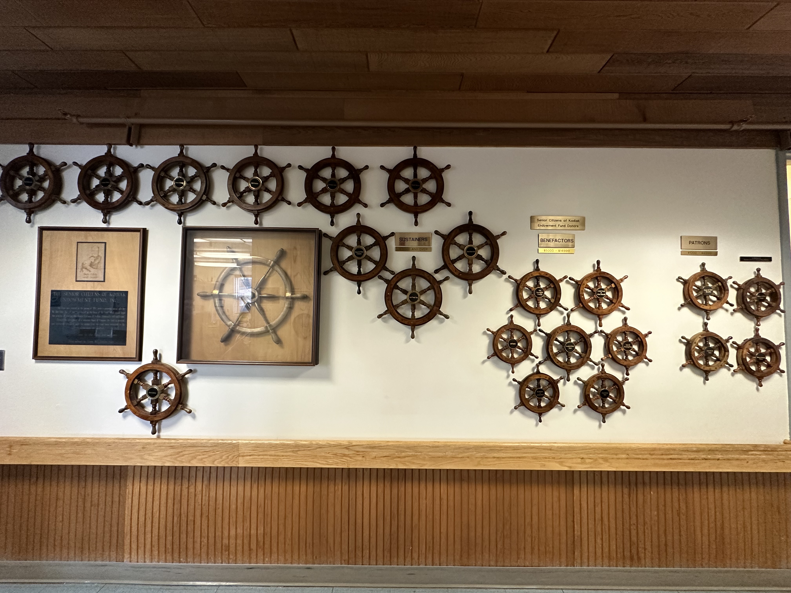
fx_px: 320
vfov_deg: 85.7
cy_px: 296
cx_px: 396
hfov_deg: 102.1
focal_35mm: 14
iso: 400
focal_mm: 2.22
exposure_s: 1/60
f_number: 2.2
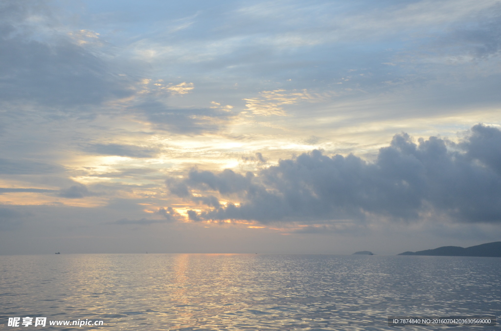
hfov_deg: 37.9
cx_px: 250
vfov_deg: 25.6
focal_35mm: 52
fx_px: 729
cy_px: 166
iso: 640
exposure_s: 1/250
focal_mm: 35
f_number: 8
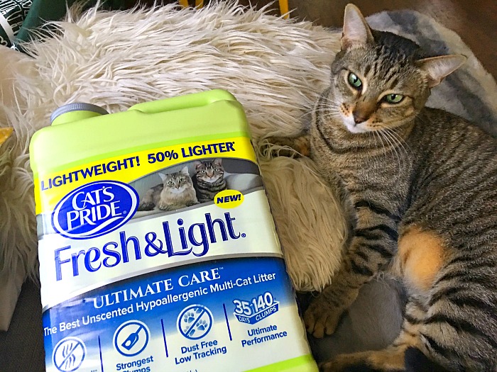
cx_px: 248
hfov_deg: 61.7
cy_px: 186
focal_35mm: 29
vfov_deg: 48.2
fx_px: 416
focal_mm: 4.15
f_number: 2.2
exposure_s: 1/15
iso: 100
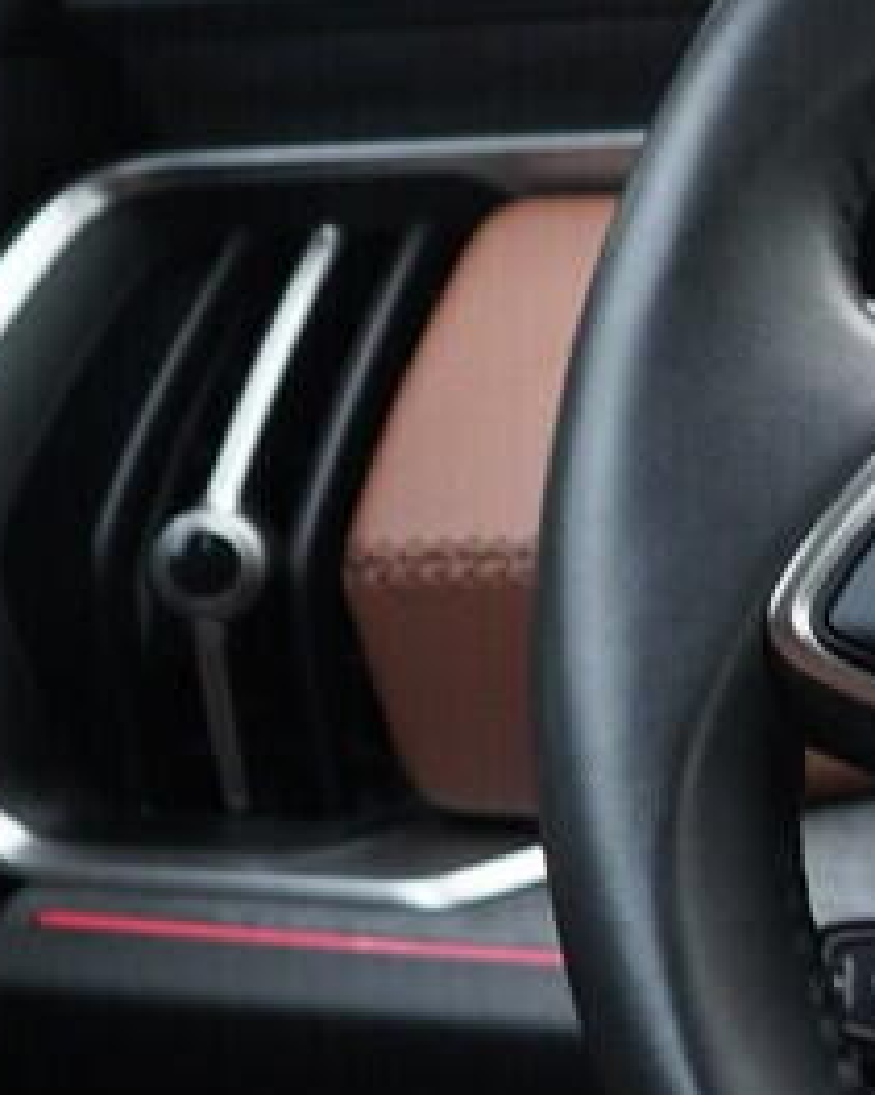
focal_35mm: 131
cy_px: 711
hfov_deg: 10.6
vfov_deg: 14.7
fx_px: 4243
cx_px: 1866
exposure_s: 1/40
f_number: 2.8
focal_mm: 24
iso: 250
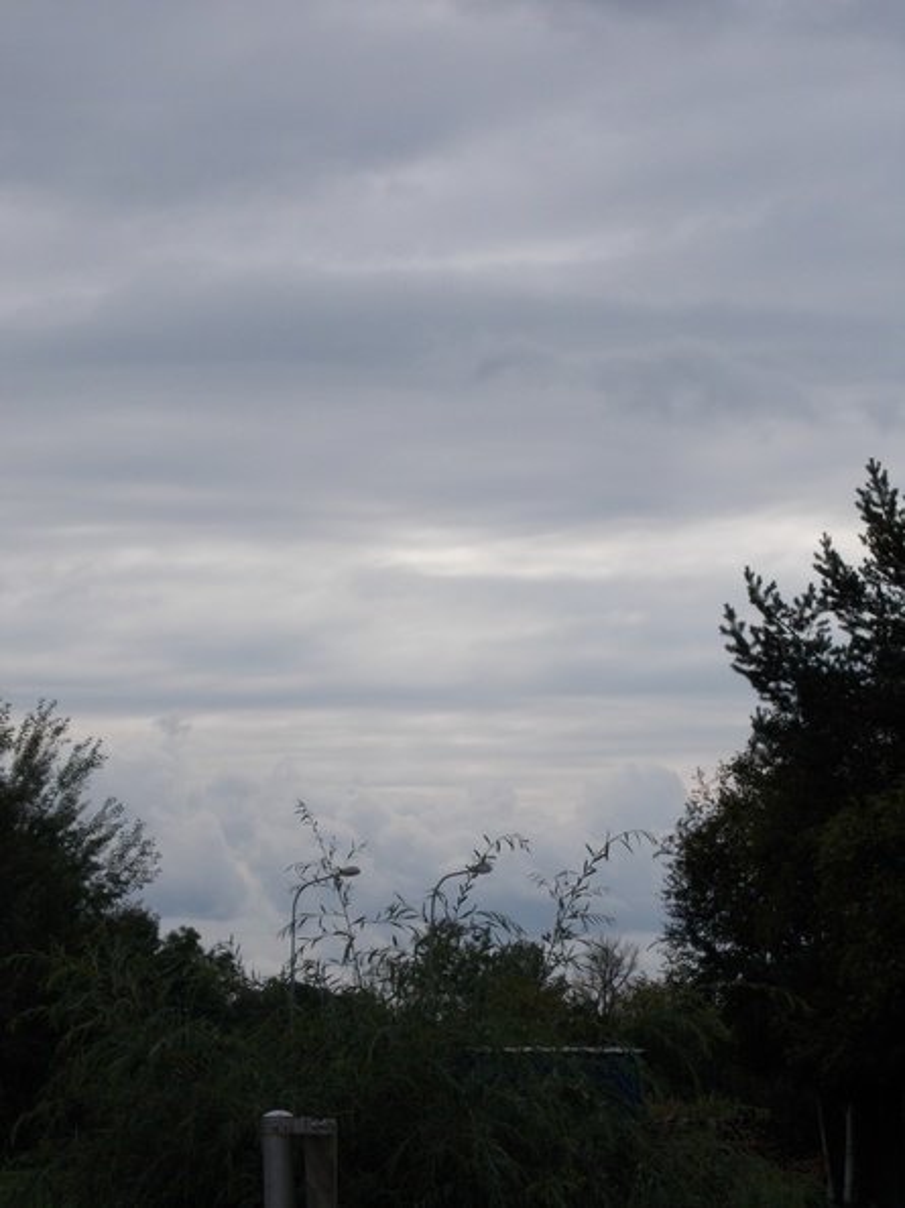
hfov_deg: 11.4
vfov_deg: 15.2
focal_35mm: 130
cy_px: 604
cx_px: 452
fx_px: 4535
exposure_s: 1/80
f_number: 16.3
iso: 80
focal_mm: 23
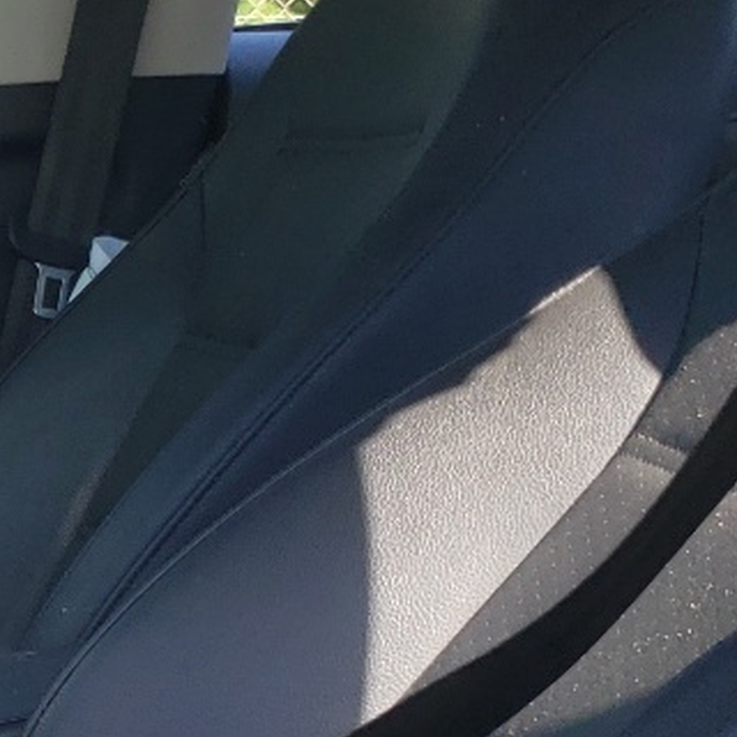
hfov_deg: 13.3
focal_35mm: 115
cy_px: 576
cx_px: -673
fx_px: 2770
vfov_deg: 15.1
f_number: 1.5
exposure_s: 1/435
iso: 50
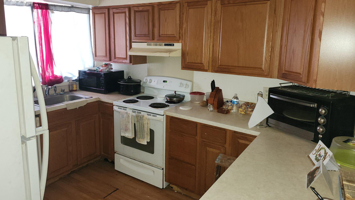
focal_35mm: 26
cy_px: 85
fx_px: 245
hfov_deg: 71.9
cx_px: 172
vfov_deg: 44.2
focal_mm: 6.4
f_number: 1.8
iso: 125
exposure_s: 1/10
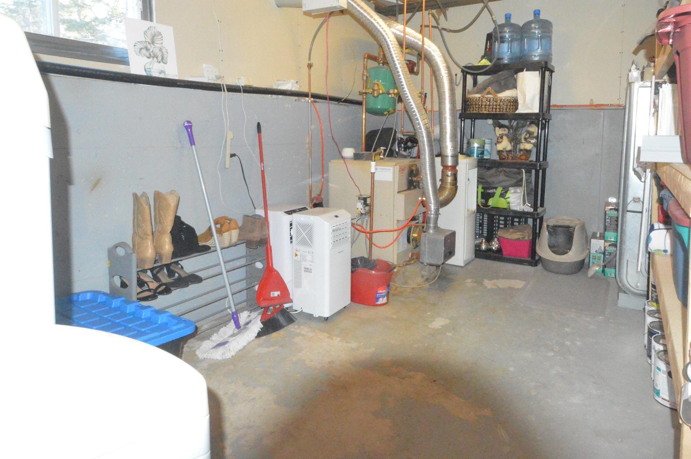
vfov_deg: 56.1
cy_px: 159
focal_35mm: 22
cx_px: 401
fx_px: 422
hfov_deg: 78.1
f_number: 3.5
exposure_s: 1/40
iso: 6400
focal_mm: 10
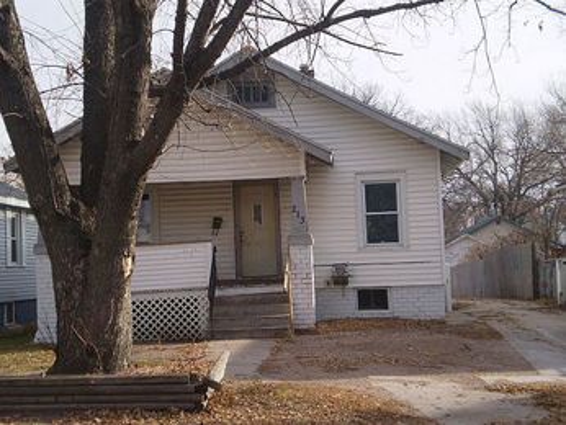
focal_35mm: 64
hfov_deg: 30.2
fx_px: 1047
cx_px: 283
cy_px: 212
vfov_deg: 23.0
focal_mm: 11.3
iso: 64
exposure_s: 1/320
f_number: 4.4
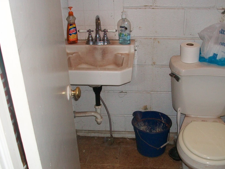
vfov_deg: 32.1
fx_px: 293
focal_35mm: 45
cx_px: 125
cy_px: 100
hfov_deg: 42.0
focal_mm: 5.7
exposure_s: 1/60
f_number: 2.8
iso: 120
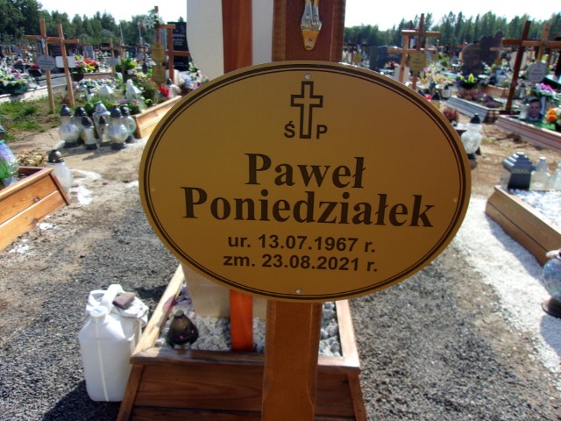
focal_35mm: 27
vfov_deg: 51.4
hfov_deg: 65.3
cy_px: 210
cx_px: 280
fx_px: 438
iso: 80
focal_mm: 4.9
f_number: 10.4
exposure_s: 1/90
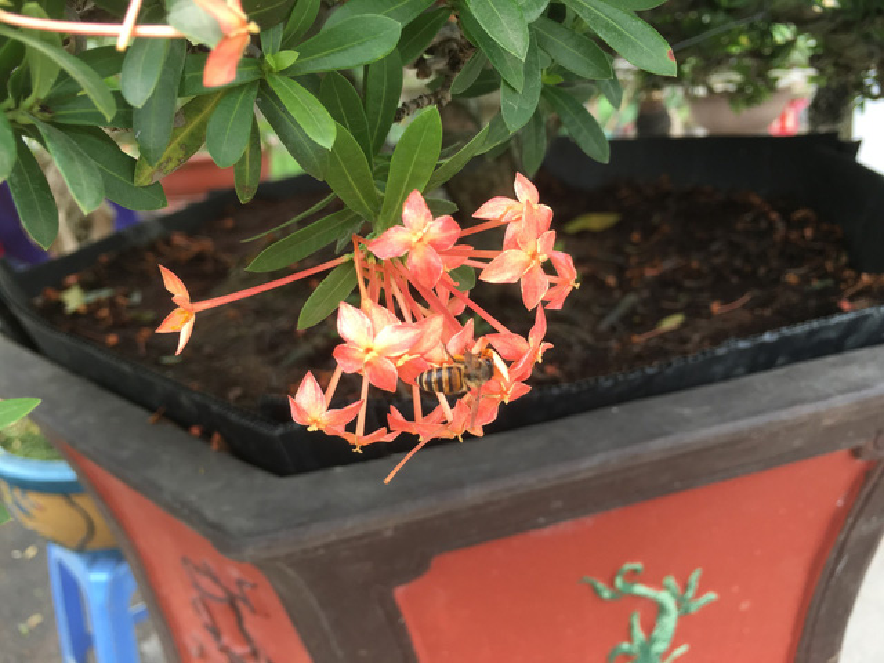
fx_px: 741
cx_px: 442
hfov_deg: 61.7
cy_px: 332
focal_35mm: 29
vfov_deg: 48.2
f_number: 2.2
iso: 40
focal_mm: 4.15
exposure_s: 1/100
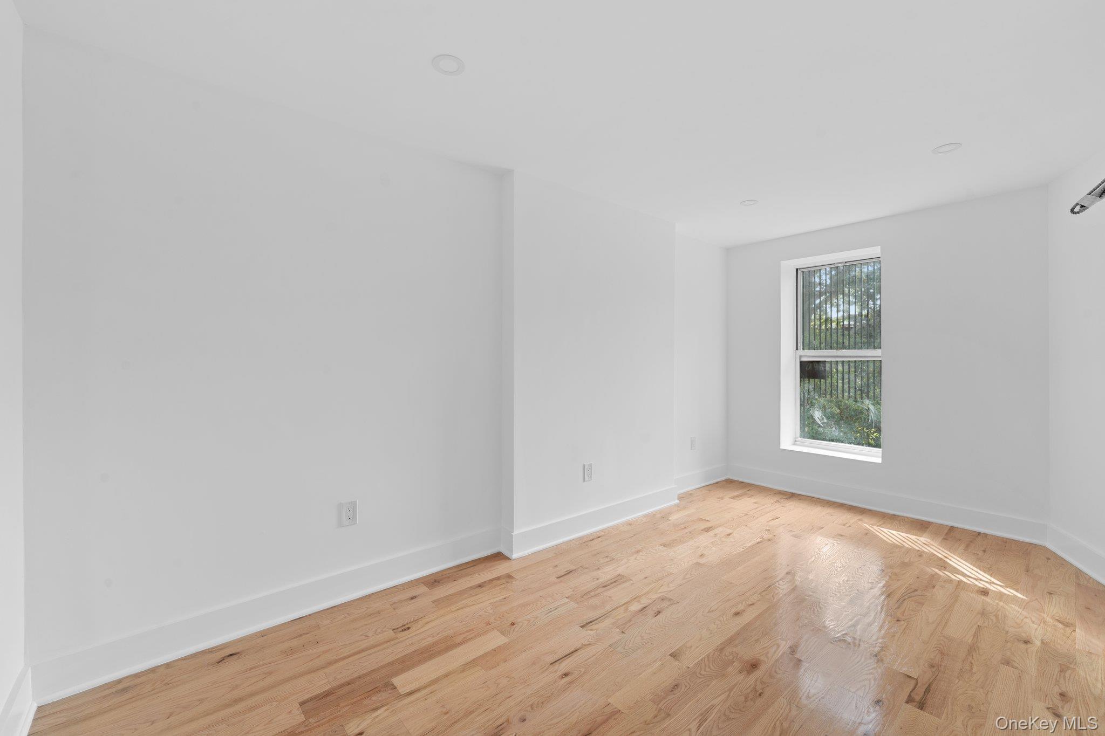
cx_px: 552
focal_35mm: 14
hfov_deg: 104.3
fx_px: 430
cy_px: 368
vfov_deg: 81.2
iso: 250
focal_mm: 14
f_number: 10
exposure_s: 1/3
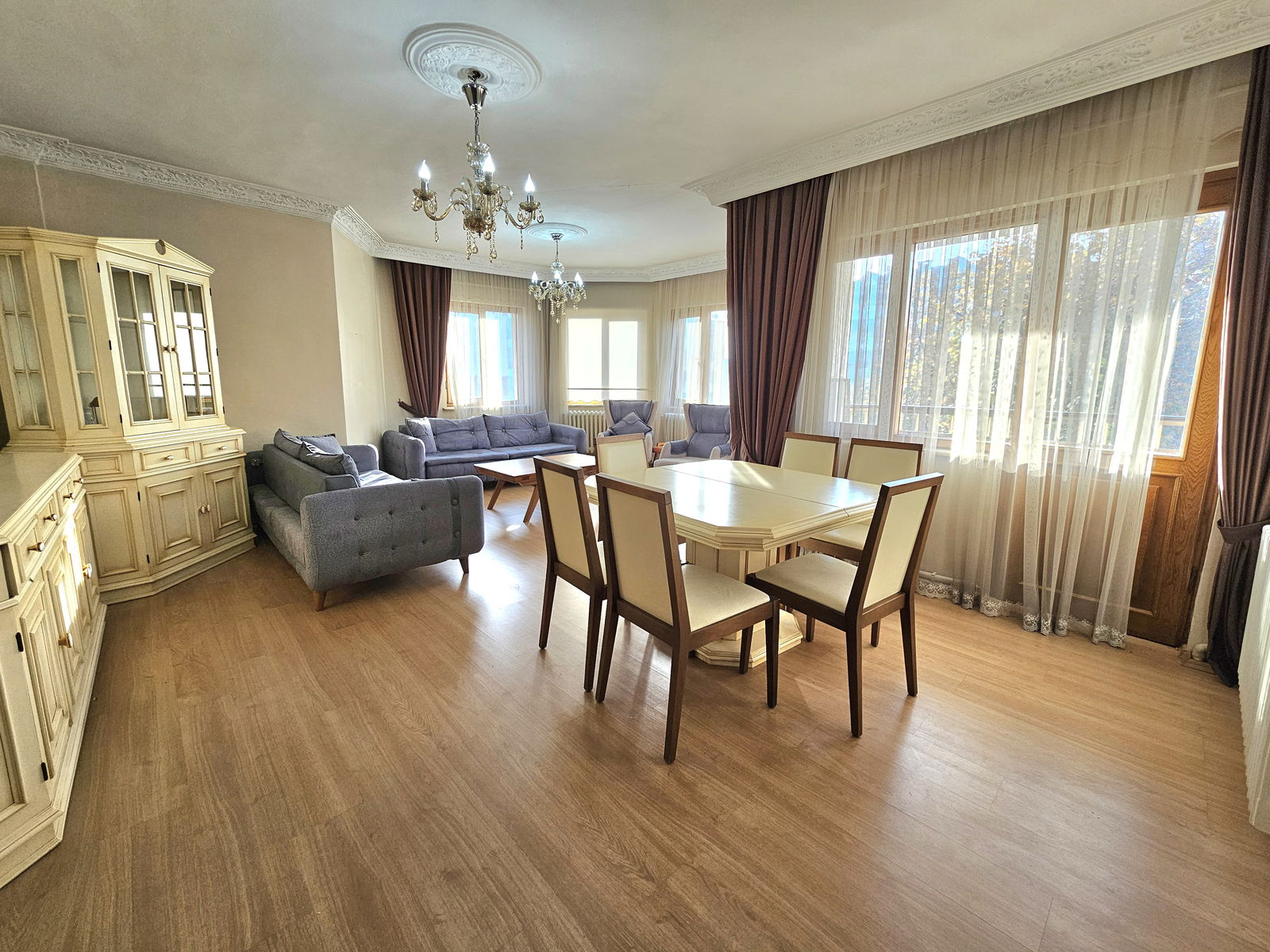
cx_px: 635
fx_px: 477
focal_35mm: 13
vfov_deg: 89.9
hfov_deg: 106.2
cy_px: 476
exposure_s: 1/101
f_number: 2.2
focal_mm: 2.2
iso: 64
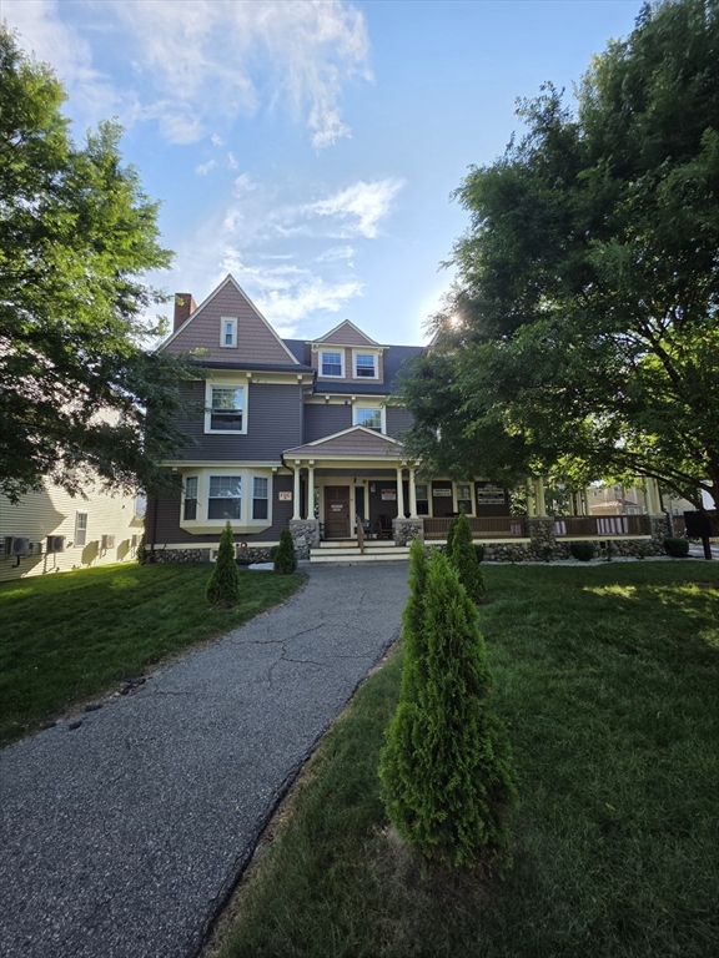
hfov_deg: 89.9
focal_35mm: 13
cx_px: 360
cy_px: 479
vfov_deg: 106.2
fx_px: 360
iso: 40
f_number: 1.9
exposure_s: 1/1019
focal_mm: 2.2
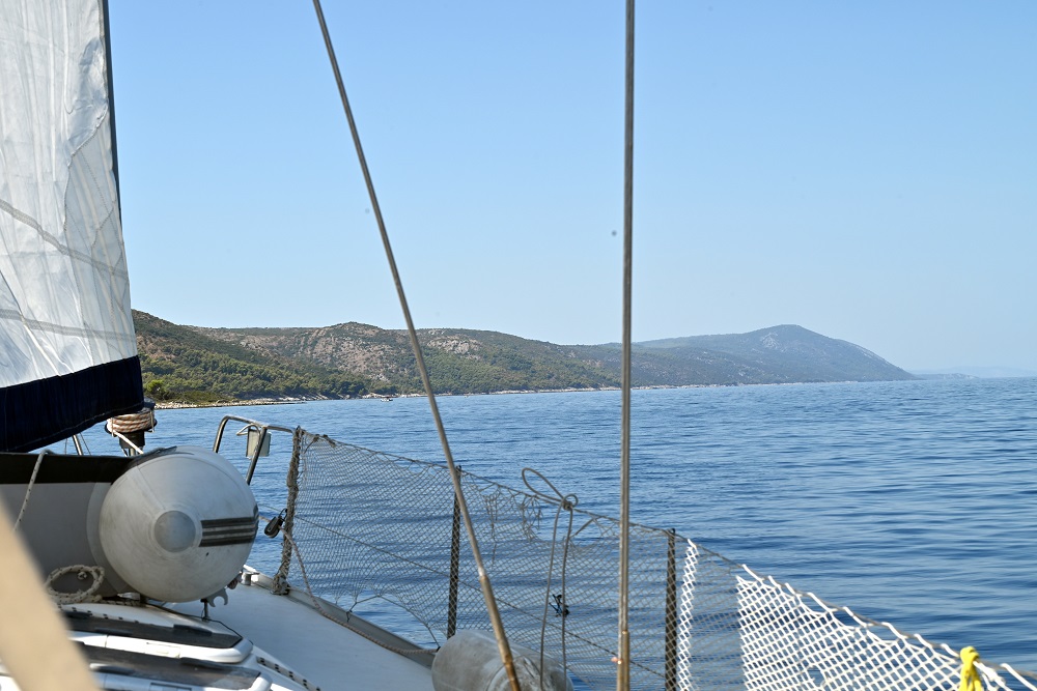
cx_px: 518
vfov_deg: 19.5
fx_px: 2017
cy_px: 346
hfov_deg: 28.8
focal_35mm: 70
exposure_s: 1/160
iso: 100
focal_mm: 70
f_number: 16
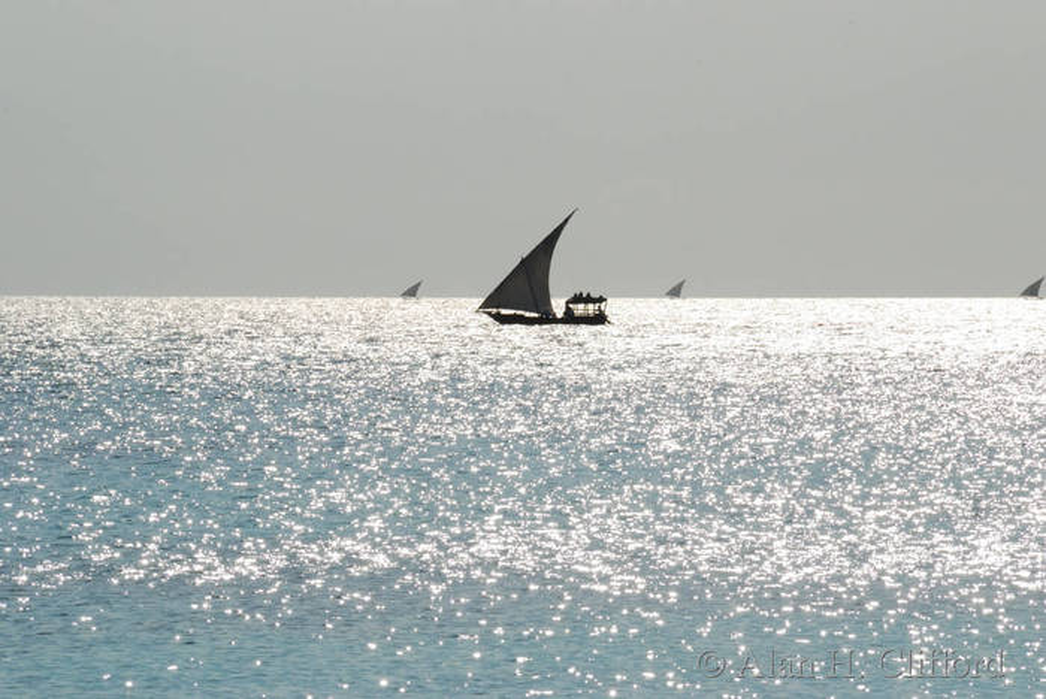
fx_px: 8724
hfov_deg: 6.9
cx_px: 523
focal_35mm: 300
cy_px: 350
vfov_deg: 4.6
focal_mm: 200
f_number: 22
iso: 800
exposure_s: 1/1000
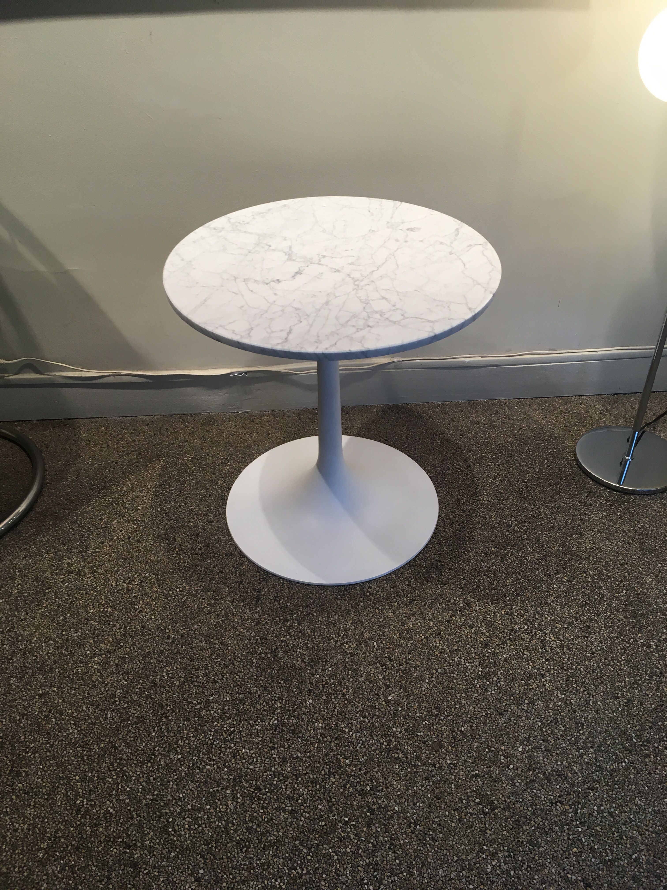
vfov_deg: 61.7
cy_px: 445
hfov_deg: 48.2
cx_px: 334
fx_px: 745
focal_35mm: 29
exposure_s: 1/33
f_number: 2.2
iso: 32
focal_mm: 4.15
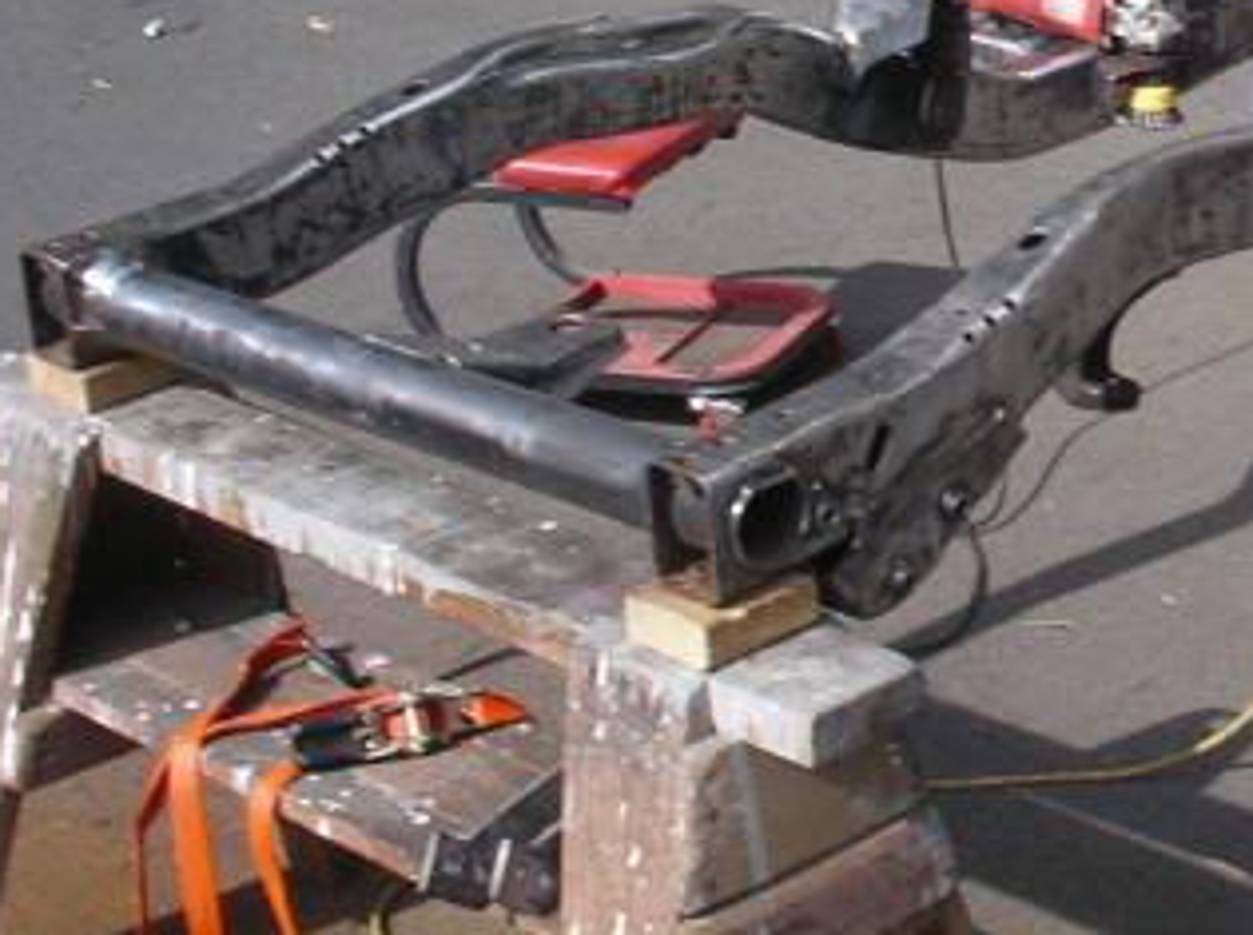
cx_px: 1416
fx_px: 3396
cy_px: 183
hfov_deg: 19.9
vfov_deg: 15.6
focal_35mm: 94
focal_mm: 5.7
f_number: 6.9
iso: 50
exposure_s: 1/80
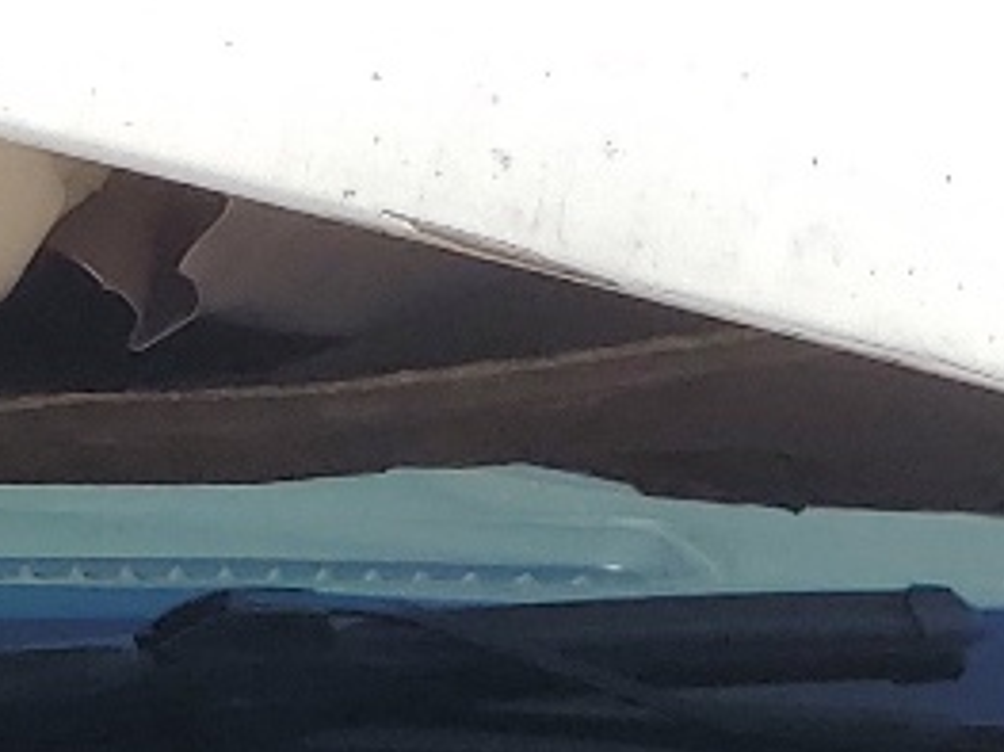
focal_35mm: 158
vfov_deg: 8.2
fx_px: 4581
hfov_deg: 11.9
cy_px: 2134
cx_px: -515
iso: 50
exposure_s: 1/3333
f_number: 1.5
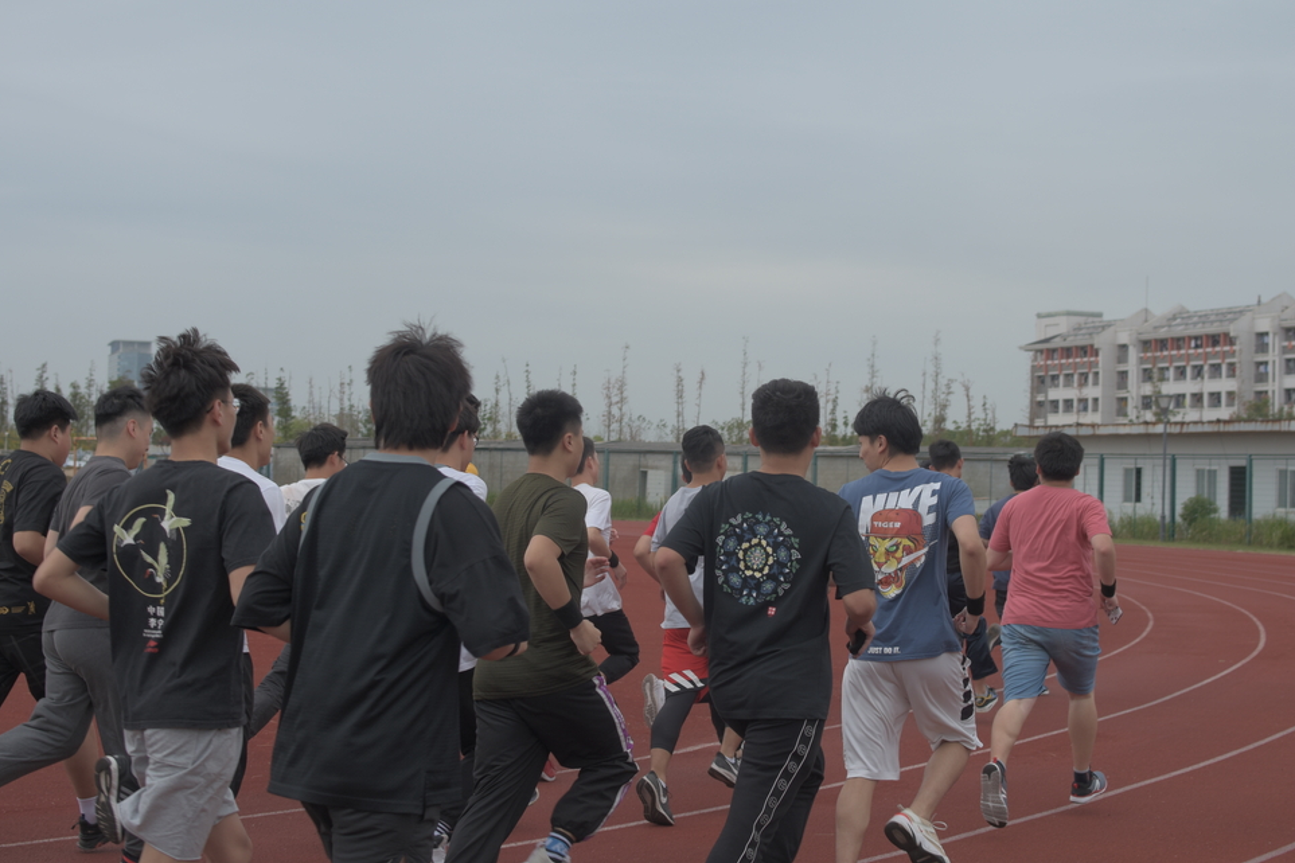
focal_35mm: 55
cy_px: 432
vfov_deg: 24.8
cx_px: 633
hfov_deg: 36.5
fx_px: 1961
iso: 100
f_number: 4
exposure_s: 1/500
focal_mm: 35
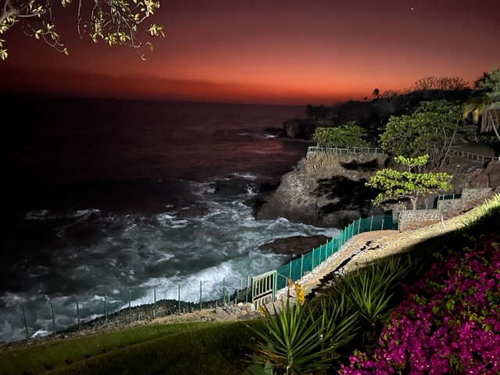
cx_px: 250
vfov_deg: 53.1
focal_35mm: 26
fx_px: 376
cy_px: 188
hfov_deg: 67.3
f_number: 1.5
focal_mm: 5.7
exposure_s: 1/15
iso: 2500
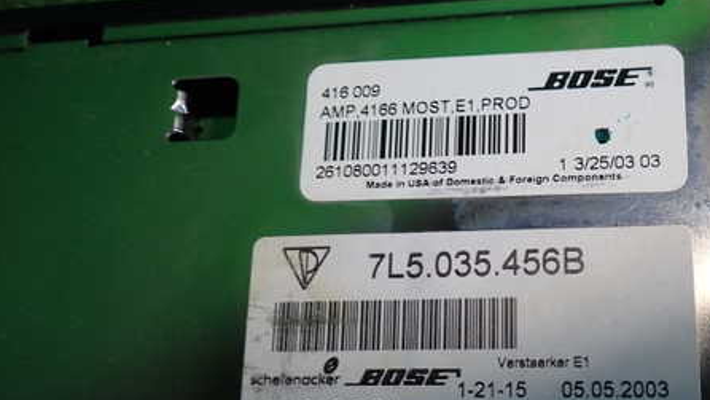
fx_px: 828
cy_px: 241
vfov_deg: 27.1
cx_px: 471
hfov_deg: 45.7
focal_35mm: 44
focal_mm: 5.4
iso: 200
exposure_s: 1/80
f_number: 2.3
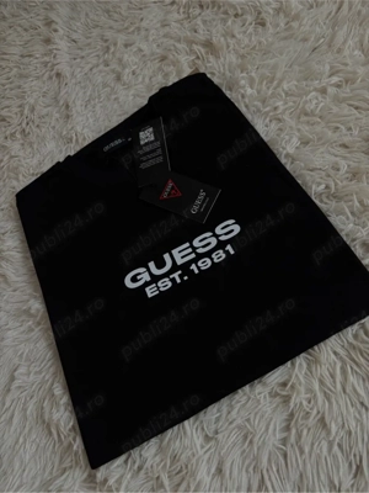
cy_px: 246
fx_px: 370
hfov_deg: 53.1
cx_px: 184
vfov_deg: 67.3
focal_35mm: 26
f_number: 1.6
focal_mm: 5.96
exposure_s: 1/50
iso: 100
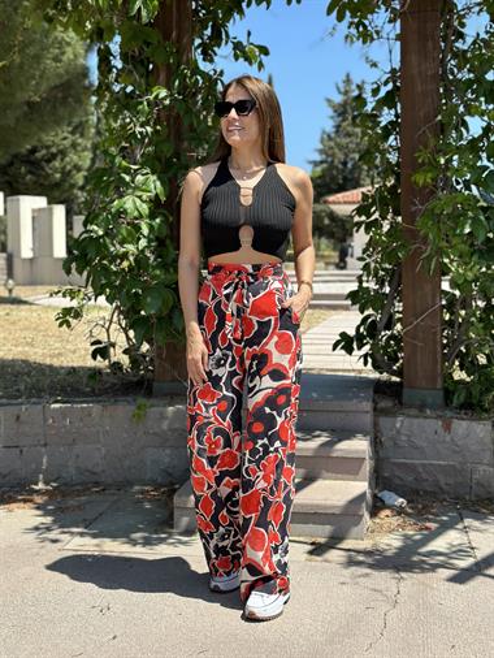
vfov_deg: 39.6
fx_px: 913
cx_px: 247
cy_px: 329
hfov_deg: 30.3
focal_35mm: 48
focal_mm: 6.86
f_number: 1.78
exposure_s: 1/2890
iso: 80
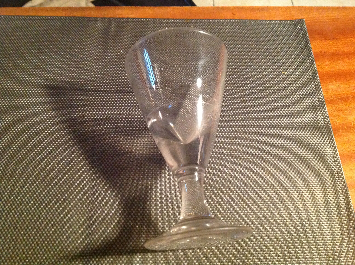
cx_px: 178
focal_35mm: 35
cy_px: 132
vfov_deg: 40.6
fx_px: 358
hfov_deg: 52.7
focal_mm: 4.28
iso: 800
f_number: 2.4
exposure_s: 1/17
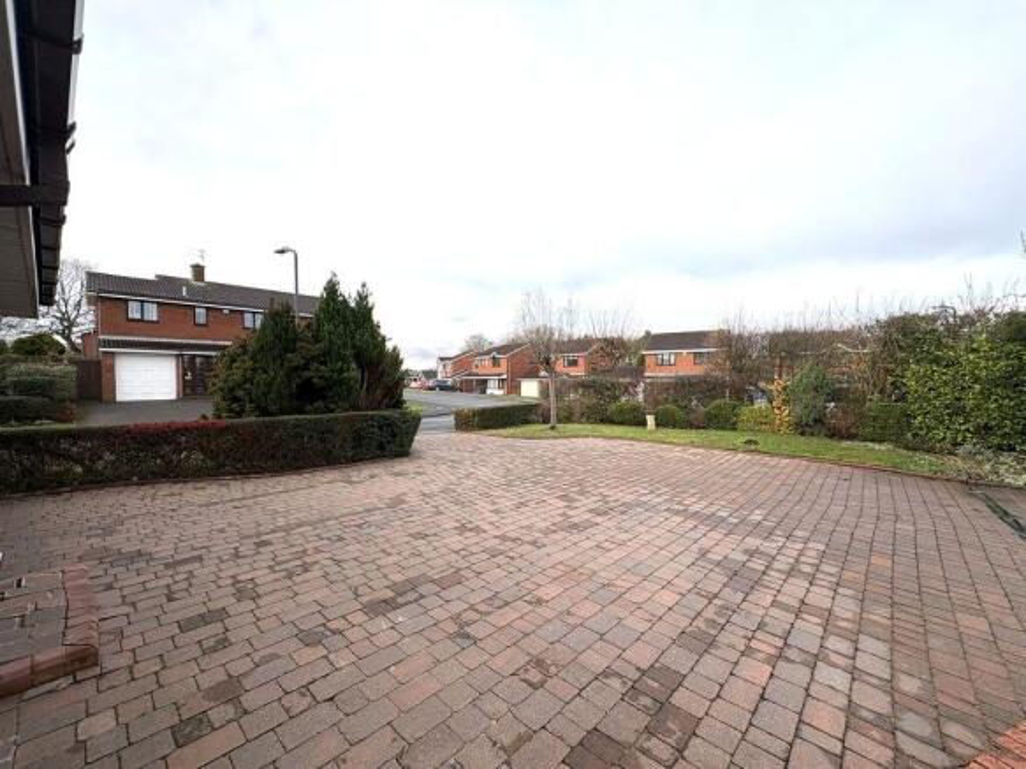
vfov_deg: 85.7
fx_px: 415
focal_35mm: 14
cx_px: 513
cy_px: 384
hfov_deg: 102.1
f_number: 2.2
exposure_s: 1/641
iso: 40
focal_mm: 2.22
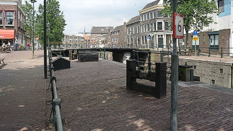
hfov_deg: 66.1
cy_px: 55
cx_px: 118
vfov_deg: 40.1
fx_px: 179
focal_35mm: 29
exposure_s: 1/125
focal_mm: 18
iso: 100
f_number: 7.1
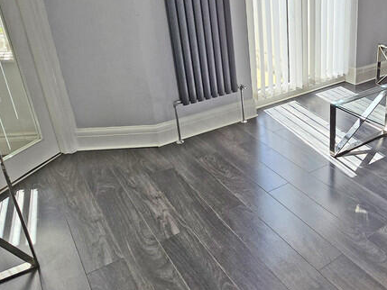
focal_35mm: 31
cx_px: 316
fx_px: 347
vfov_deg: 45.0
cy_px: 104
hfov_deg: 53.9
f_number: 2.2
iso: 50
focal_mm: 2.2
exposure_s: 1/219
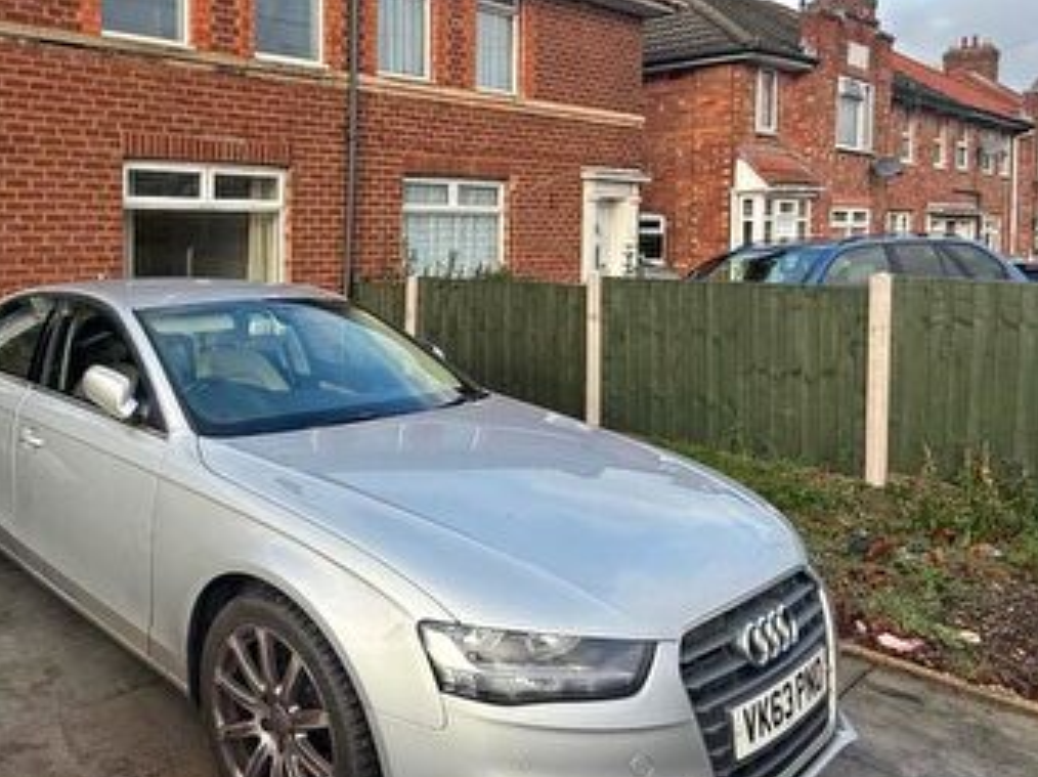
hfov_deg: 57.8
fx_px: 869
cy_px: 253
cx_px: 230
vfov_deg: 47.3
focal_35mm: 29
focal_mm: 2.22
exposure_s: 1/518
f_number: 2.2
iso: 50
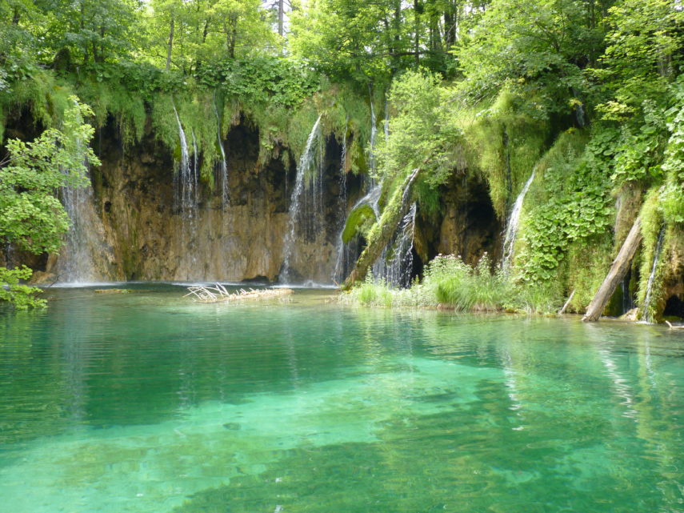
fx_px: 691
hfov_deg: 52.6
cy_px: 256
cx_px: 342
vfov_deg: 40.7
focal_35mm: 35
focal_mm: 6.2
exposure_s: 1/125
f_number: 3
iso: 80
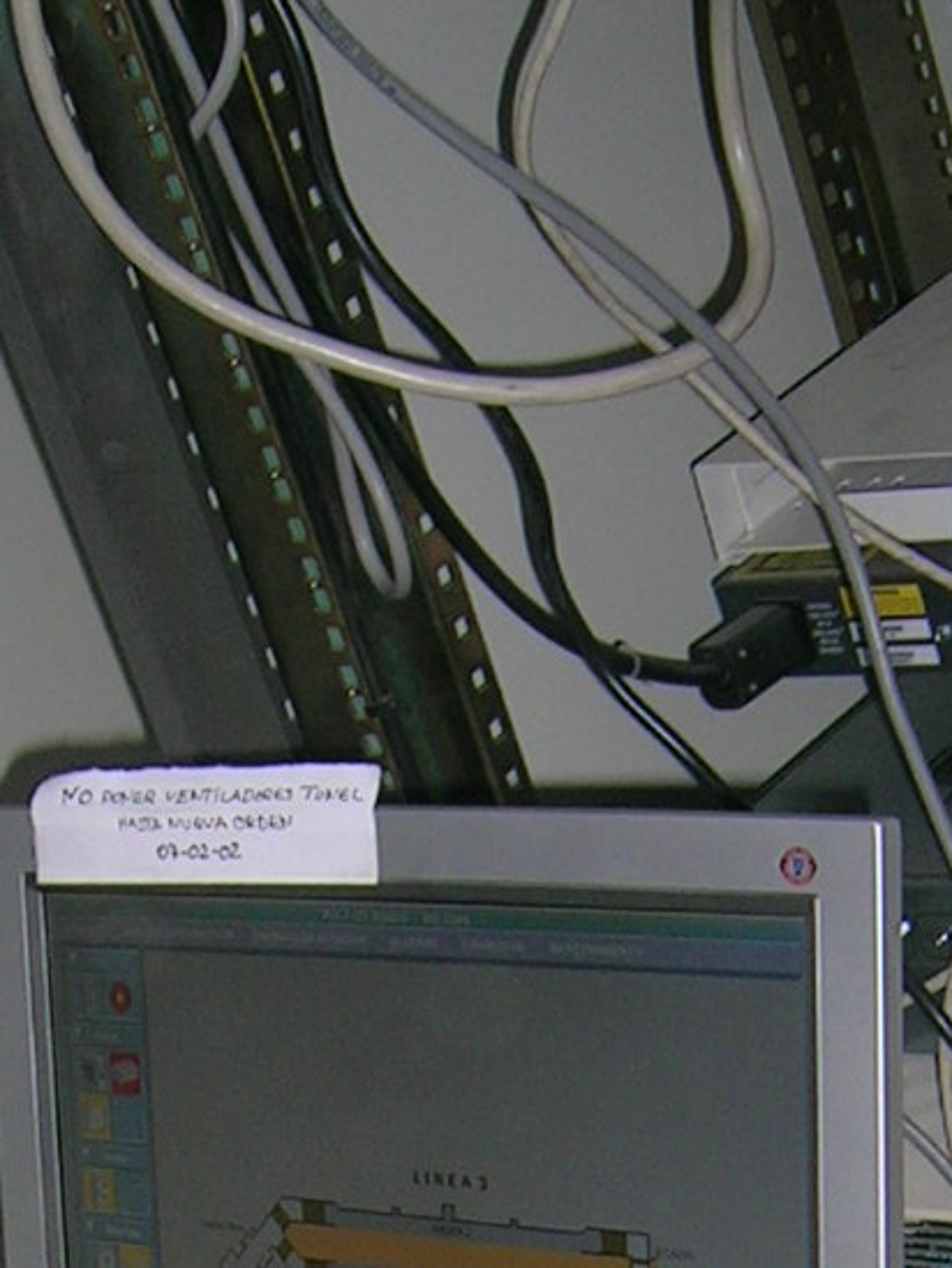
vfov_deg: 17.6
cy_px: 1825
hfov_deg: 14.5
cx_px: 407
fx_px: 3739
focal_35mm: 102
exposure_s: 1/60.1
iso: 50
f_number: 2.8
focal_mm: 5.4
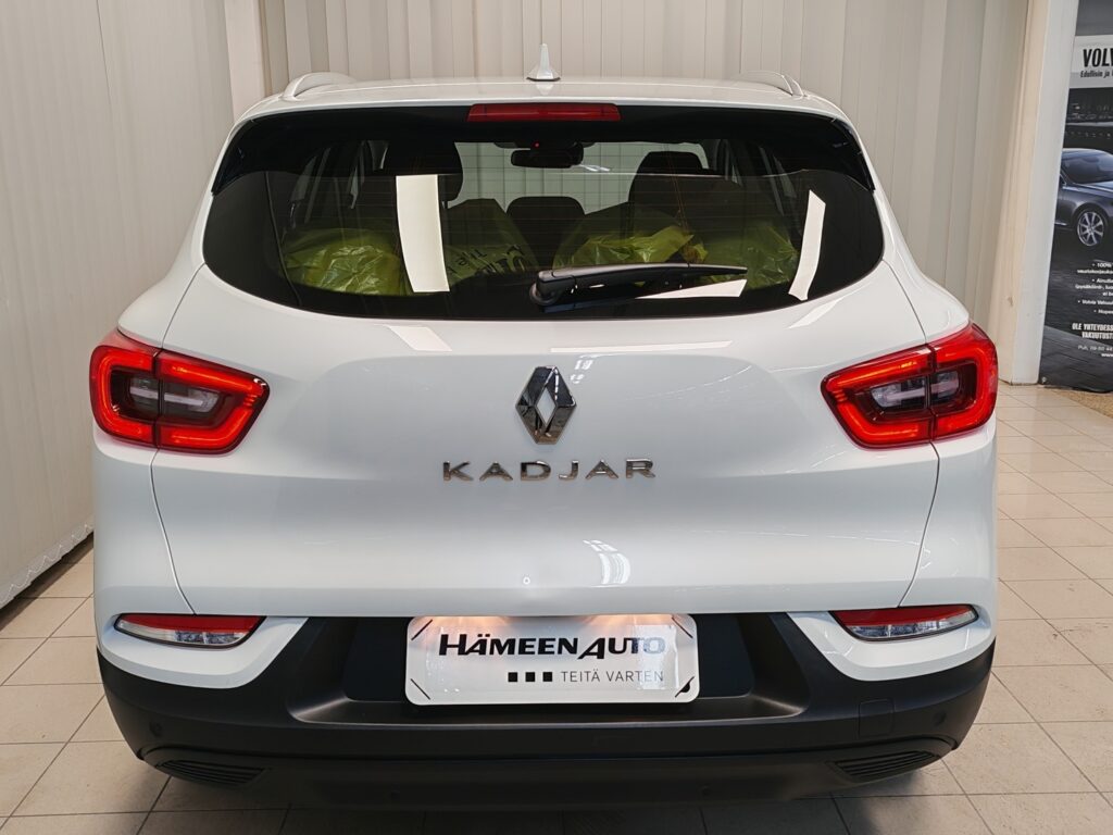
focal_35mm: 33
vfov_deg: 42.9
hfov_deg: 55.4
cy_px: 418
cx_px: 556
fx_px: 1061
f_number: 1.6
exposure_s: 1/100
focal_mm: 5.4
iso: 64
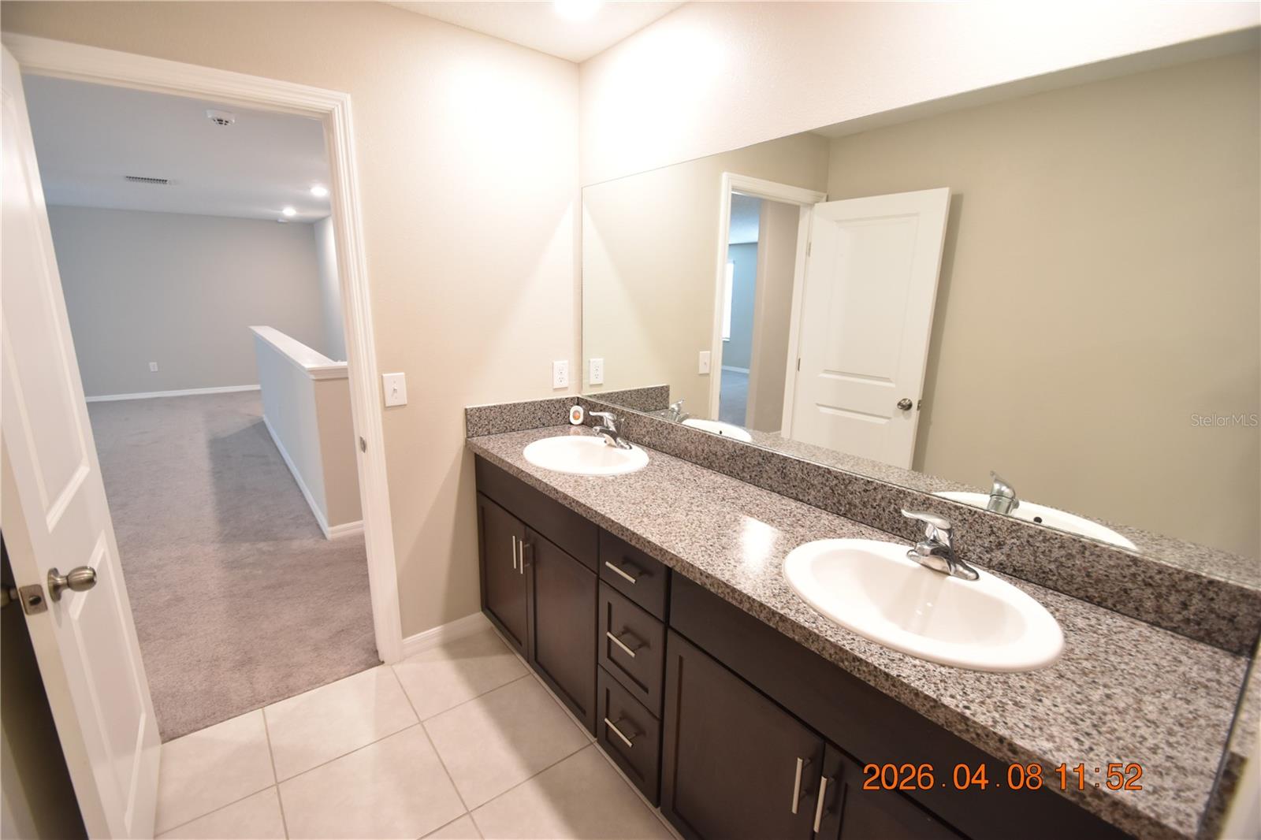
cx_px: 630
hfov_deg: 100.4
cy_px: 420
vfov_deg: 77.3
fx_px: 525
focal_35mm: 15
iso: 800
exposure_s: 1/30
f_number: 3.5
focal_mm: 10
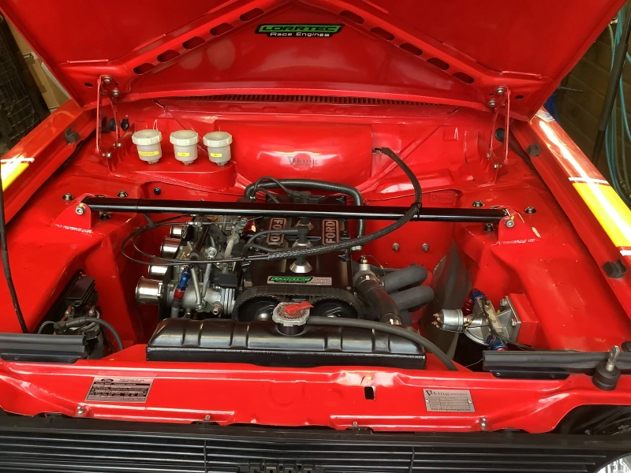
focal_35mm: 31
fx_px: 565
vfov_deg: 45.4
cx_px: 316
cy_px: 236
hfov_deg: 58.4
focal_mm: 3.3
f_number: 2.4
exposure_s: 1/50
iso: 320
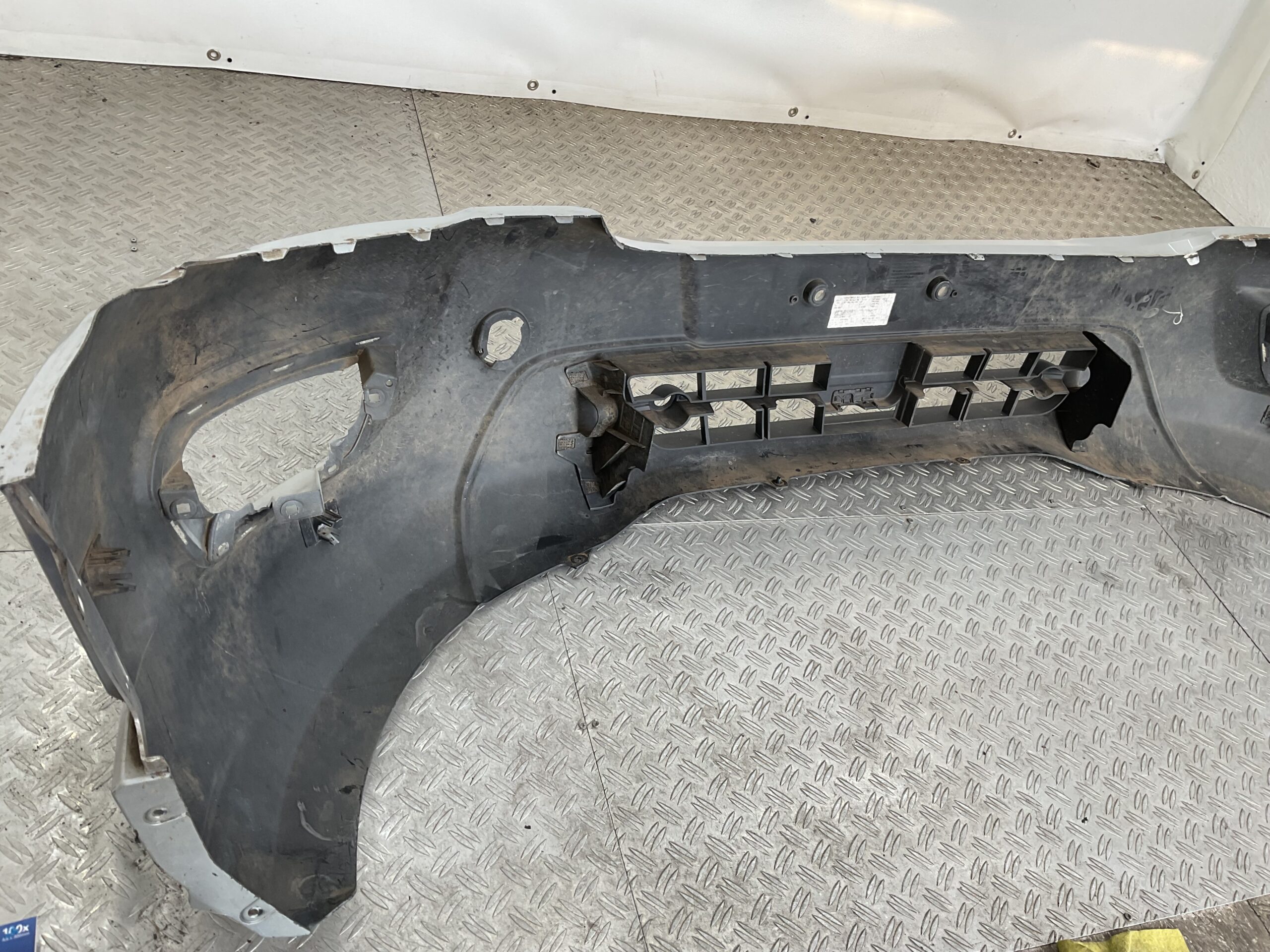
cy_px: 476
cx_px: 635
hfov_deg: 61.7
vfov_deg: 48.2
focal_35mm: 29
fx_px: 1064
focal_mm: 3
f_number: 1.8
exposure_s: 1/123
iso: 16
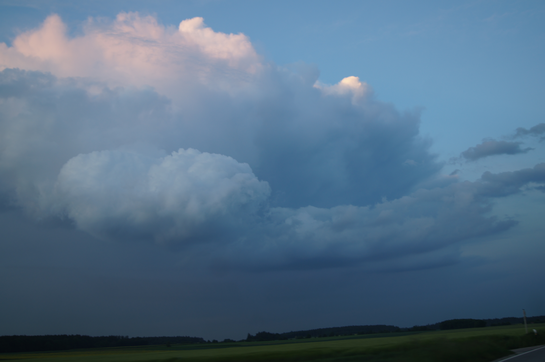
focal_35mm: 36
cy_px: 181
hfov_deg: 53.2
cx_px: 272
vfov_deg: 36.8
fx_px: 544
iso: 100
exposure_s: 1/40
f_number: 4
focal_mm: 24
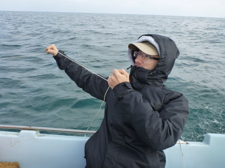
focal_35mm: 29
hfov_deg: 61.7
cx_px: 112
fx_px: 188
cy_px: 84
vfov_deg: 48.2
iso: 160
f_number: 3.4
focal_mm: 5.2
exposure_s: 1/400
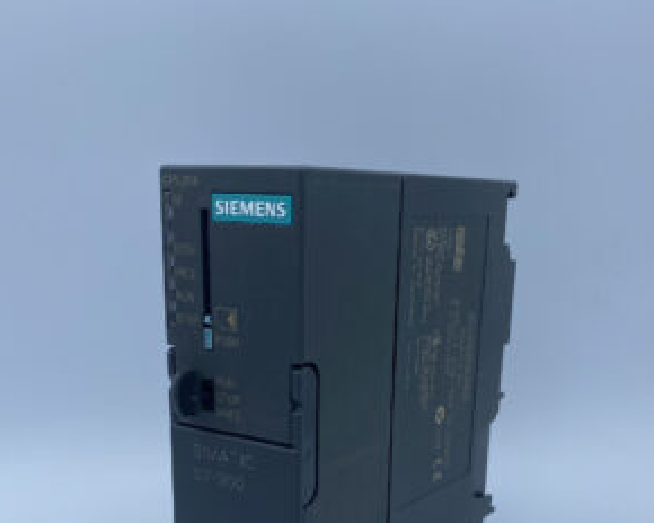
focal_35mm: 35
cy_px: 428
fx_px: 677
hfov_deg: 51.5
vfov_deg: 40.3
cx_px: 334
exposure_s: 1/1147
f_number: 1.8
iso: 32
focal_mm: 4.25
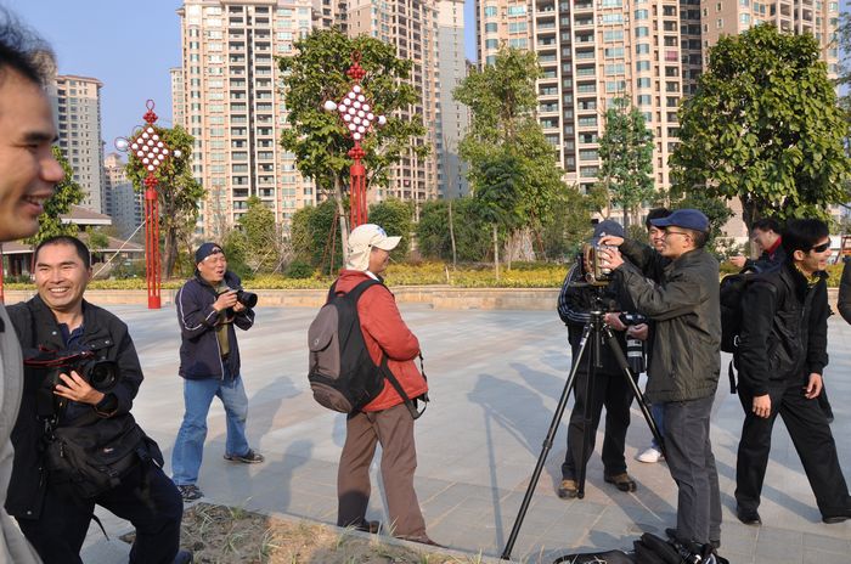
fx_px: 637
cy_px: 282
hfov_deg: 67.5
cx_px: 426
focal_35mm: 27
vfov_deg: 47.8
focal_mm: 18
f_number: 7.1
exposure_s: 1/200
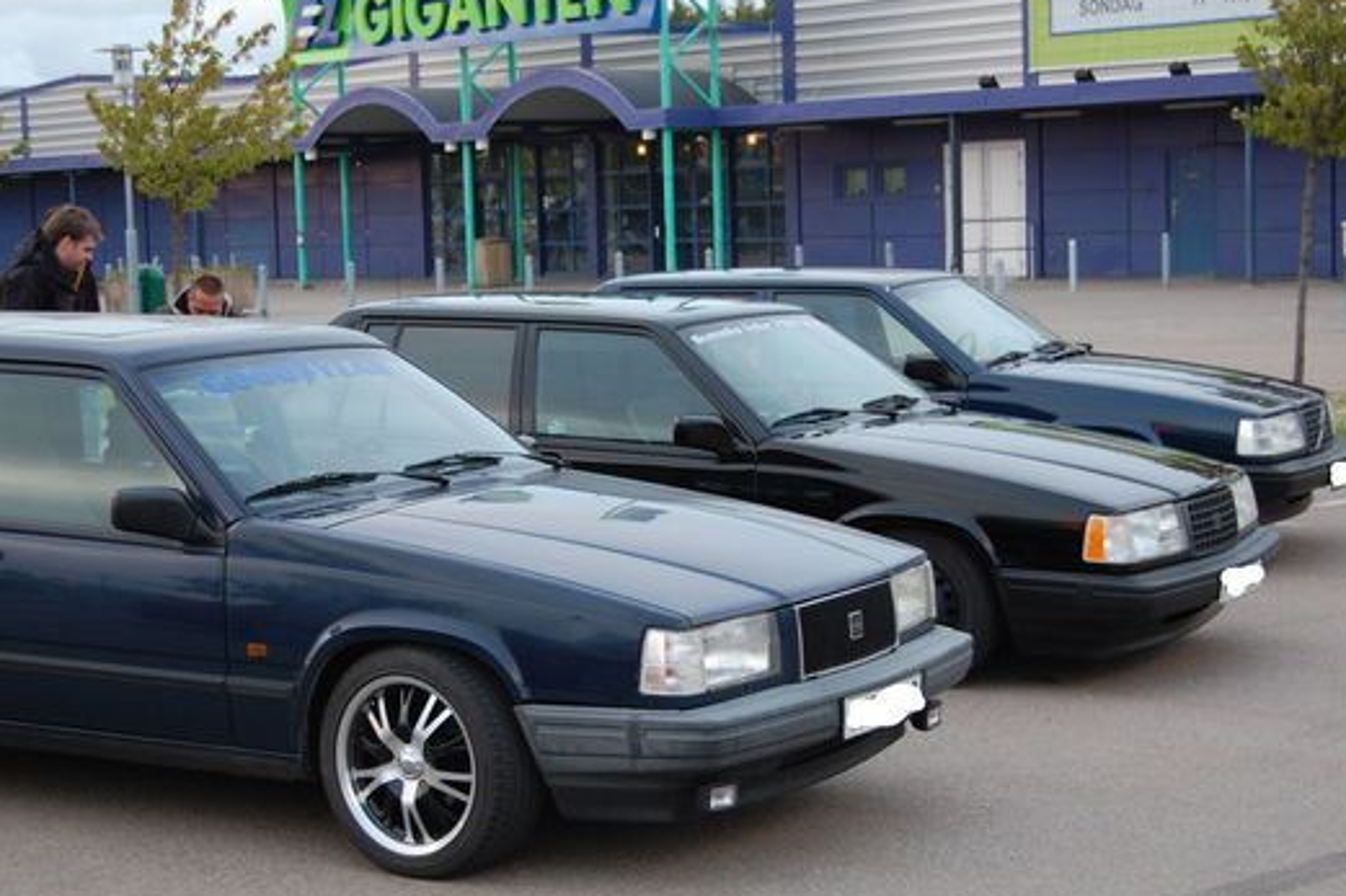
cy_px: 511
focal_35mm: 70
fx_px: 2616
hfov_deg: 28.9
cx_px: 659
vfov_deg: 19.4
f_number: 5
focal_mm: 38
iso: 400
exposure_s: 1/50
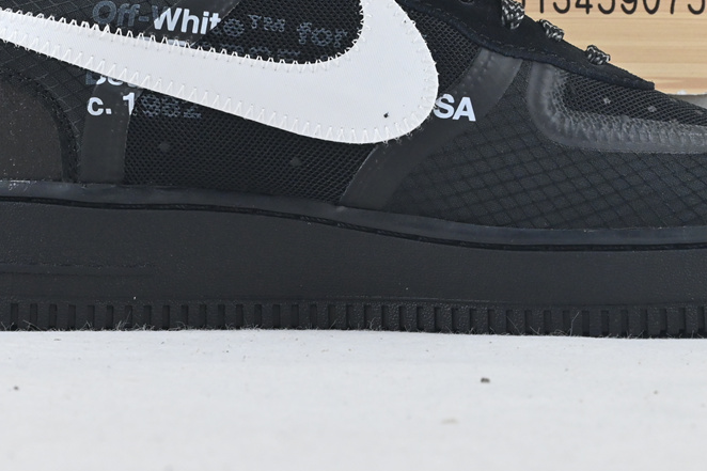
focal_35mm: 88
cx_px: 350
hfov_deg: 23.0
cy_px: 111
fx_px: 1735
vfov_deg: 15.4
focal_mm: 32.5
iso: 1000
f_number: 10
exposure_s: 1/125
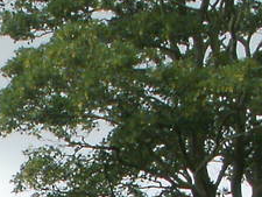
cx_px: -213
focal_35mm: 256
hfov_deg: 7.5
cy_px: 581
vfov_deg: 5.5
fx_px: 1939
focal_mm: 6.3
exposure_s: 1/125
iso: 100
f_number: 5.6
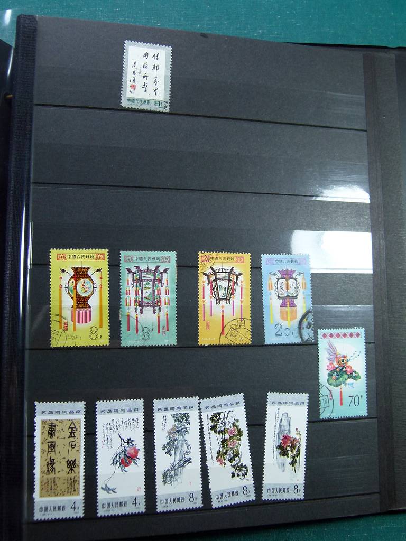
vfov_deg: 55.4
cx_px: 203
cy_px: 270
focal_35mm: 33
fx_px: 516
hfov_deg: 42.9
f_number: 3
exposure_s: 1/60
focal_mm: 5.9
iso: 125
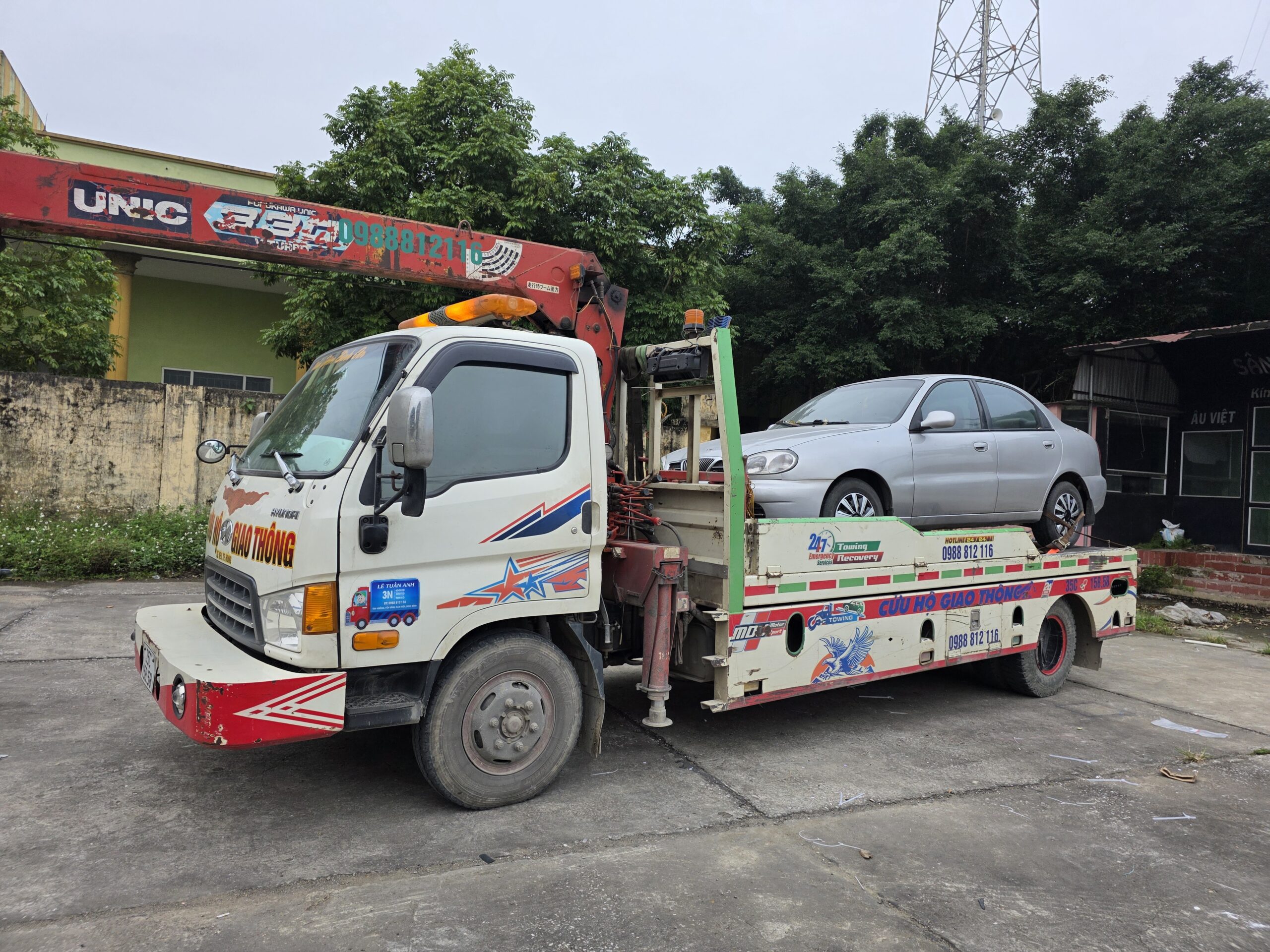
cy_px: 476
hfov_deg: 73.9
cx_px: 635
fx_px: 844
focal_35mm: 23
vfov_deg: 58.9
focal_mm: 6.3
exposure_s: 1/180
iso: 40
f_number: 1.7
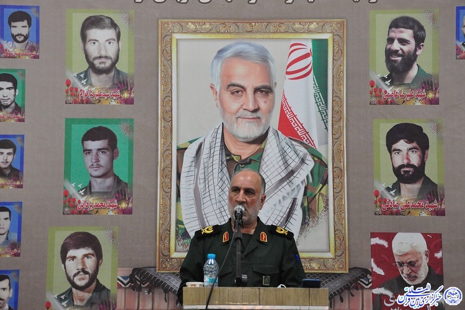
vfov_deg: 17.5
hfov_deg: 26.0
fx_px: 1007
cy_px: 155
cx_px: 232
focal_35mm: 78
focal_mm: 52
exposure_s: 1/160
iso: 3200
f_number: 6.3
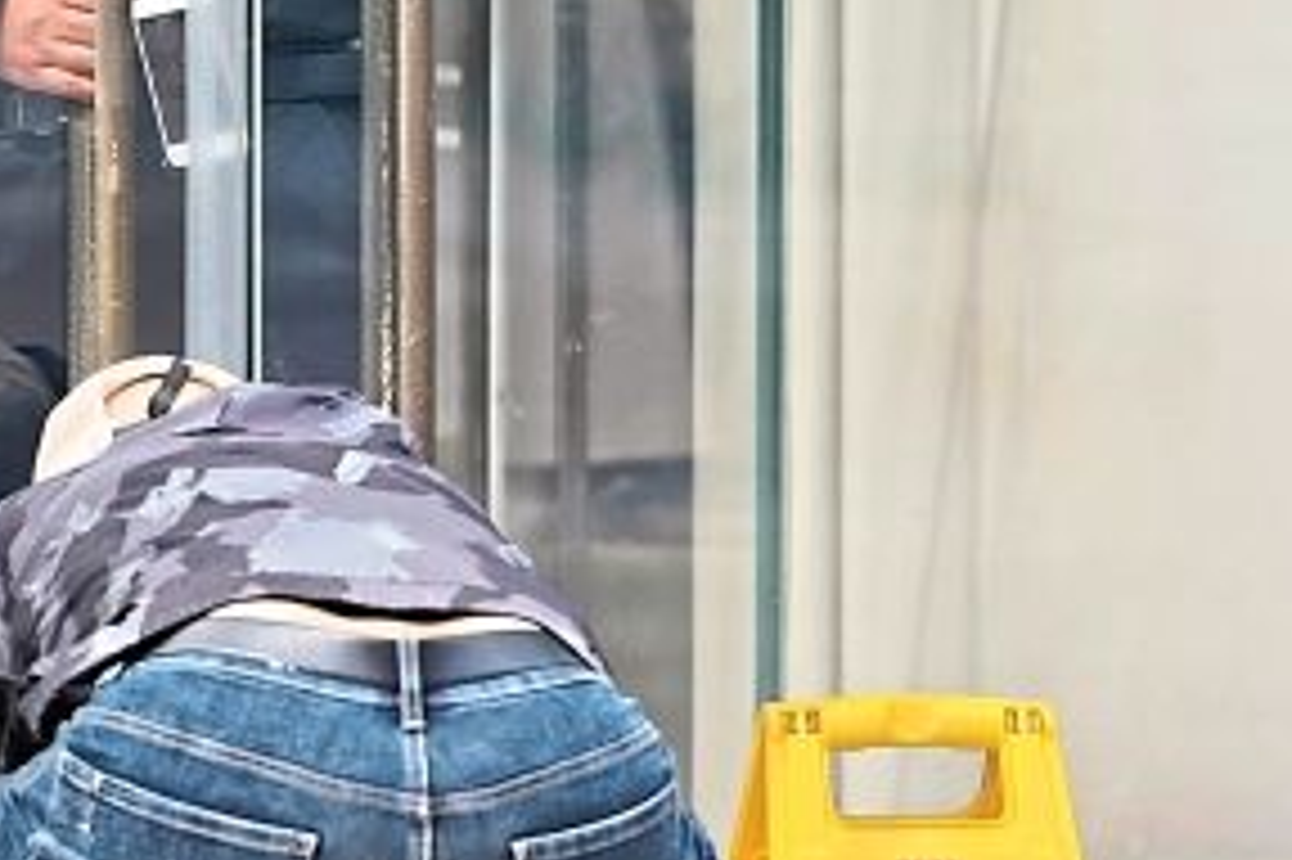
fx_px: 24963
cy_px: 86
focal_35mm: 696
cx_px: 338
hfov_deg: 3.0
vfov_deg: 2.0
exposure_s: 1/640
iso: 250
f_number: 4
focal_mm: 200
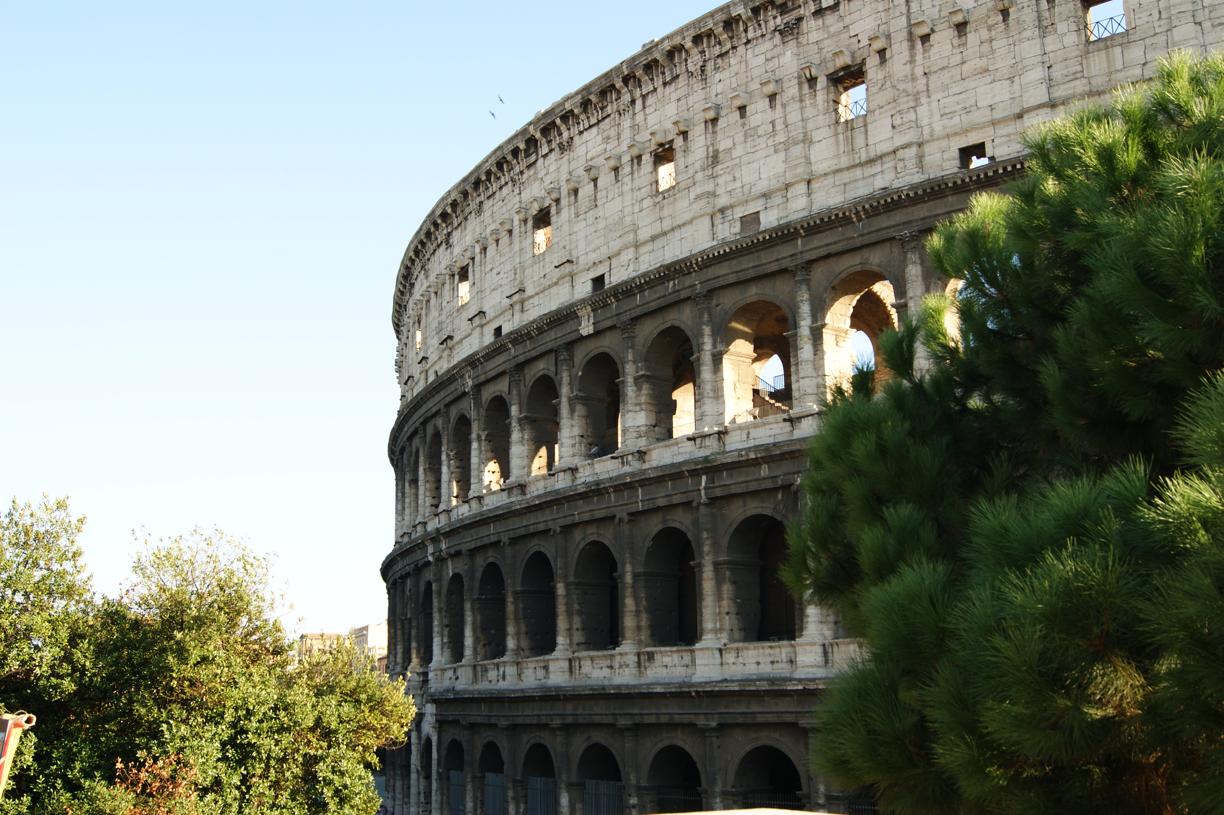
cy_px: 408
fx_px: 1325
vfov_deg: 34.2
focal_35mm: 39
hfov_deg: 49.6
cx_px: 612
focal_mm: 26
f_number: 8
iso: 100
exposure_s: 1/60
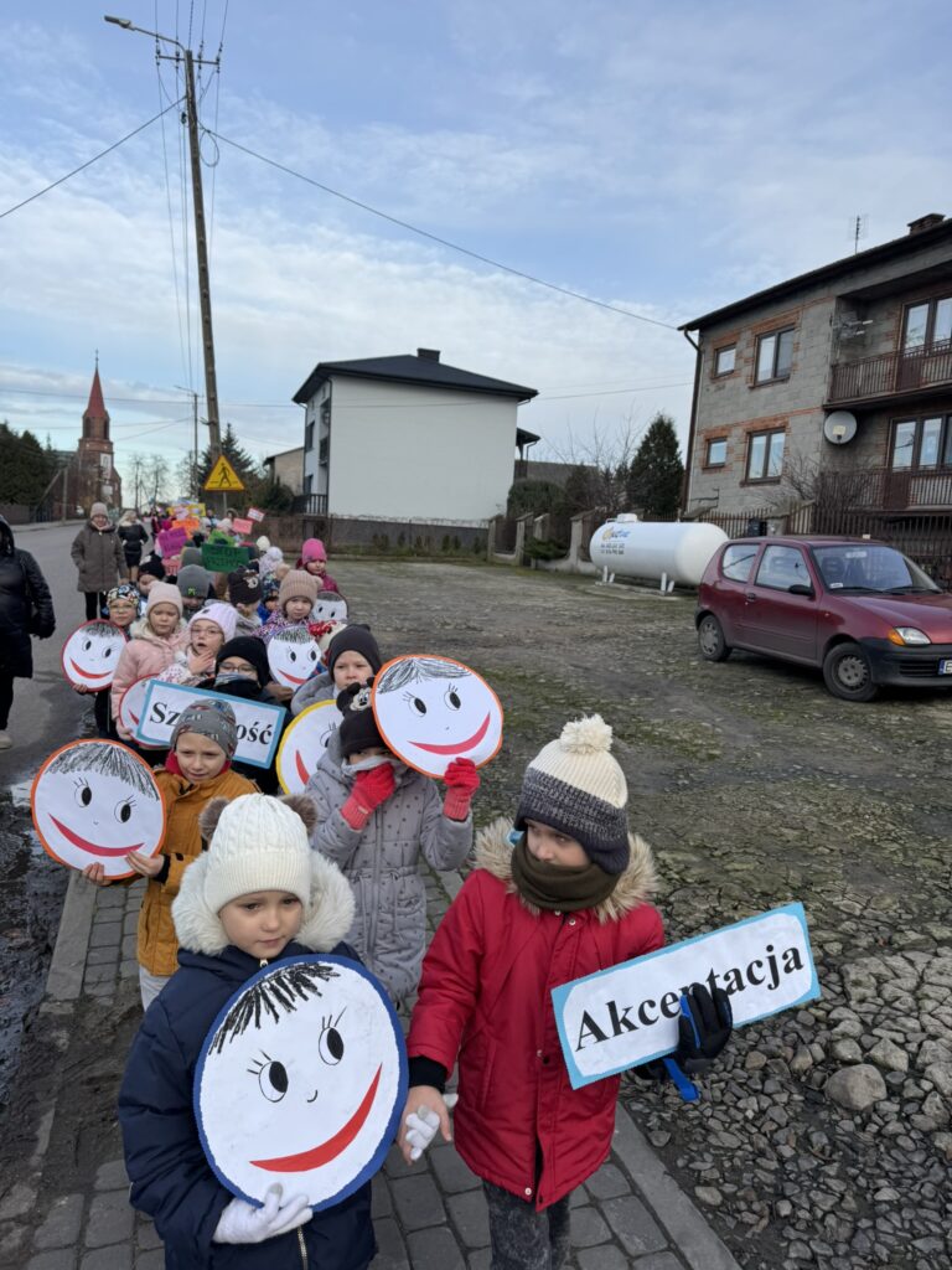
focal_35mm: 24
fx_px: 880
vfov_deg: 71.6
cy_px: 635
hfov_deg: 56.8
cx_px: 476
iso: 80
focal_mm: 6.76
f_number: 1.78
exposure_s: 1/1488
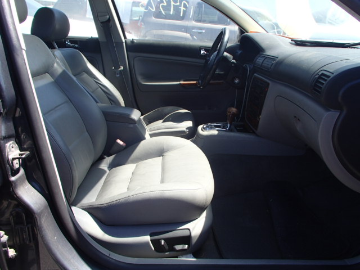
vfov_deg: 49.7
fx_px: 291
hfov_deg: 63.4
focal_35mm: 28
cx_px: 180
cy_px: 135
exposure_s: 1/200
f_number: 3.9
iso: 100
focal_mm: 5
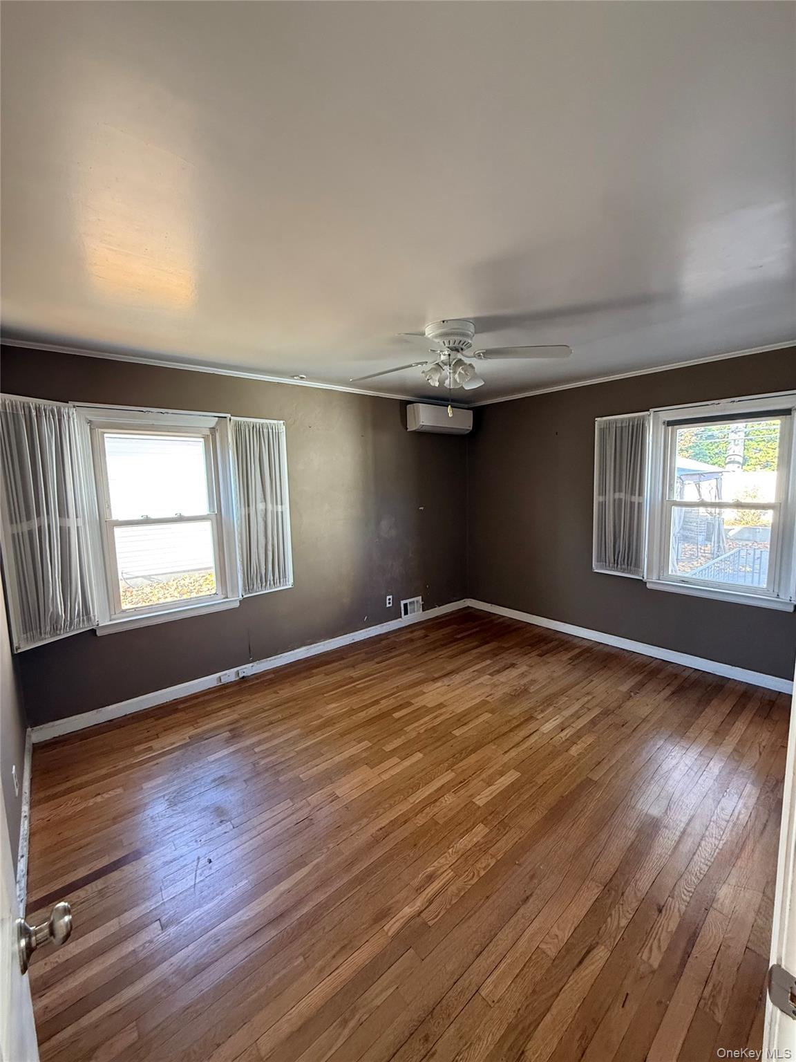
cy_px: 531
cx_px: 398
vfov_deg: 102.1
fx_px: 429
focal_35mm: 14
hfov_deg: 85.7
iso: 320
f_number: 2.2
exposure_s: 1/68
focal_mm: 2.22
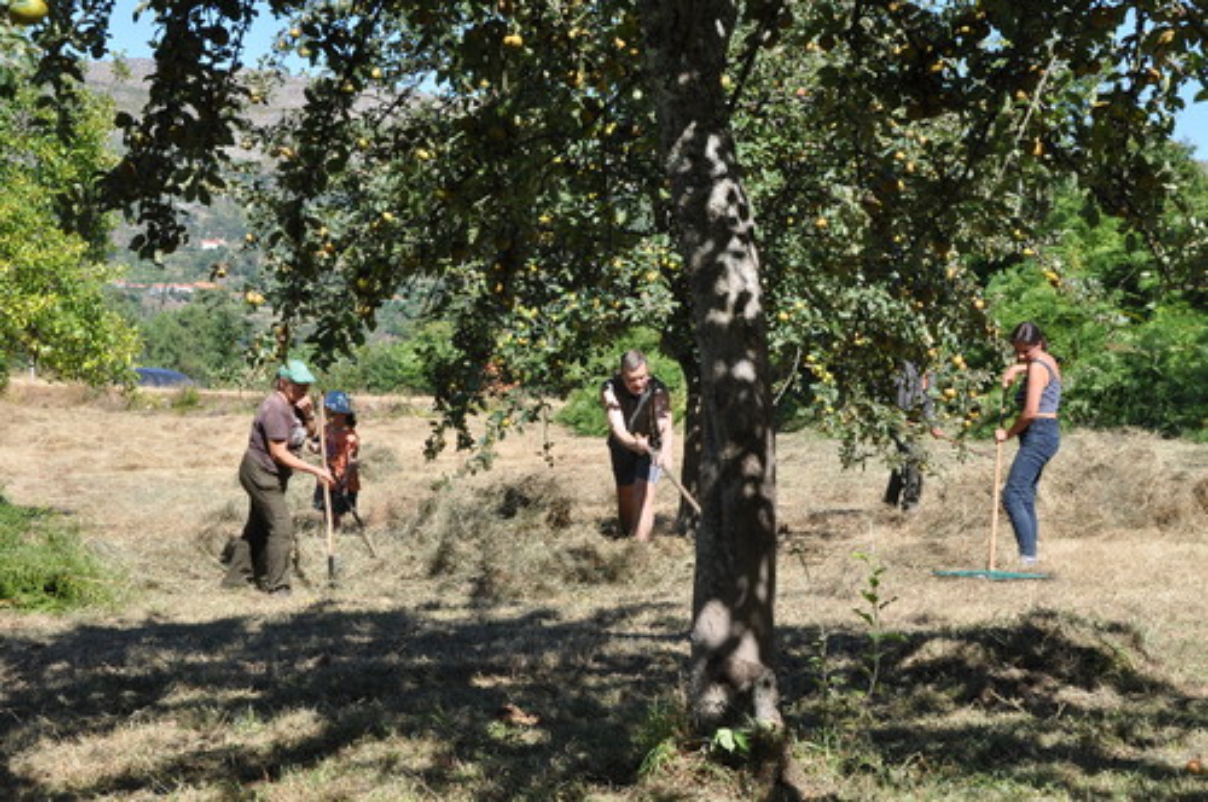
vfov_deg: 22.6
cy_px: 401
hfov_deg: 33.4
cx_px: 604
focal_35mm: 60
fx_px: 2011
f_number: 11
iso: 200
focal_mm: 40
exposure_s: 1/125
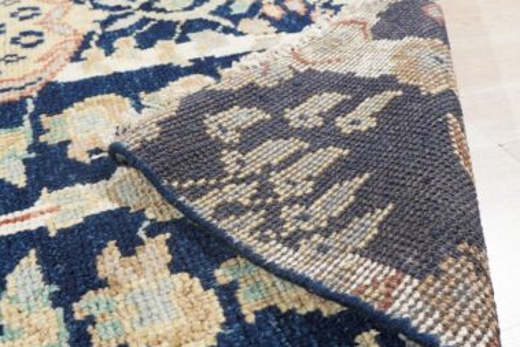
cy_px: 207
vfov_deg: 35.0
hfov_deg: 50.7
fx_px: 549
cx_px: 273
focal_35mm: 38
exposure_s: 1/125
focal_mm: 16
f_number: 5
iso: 800
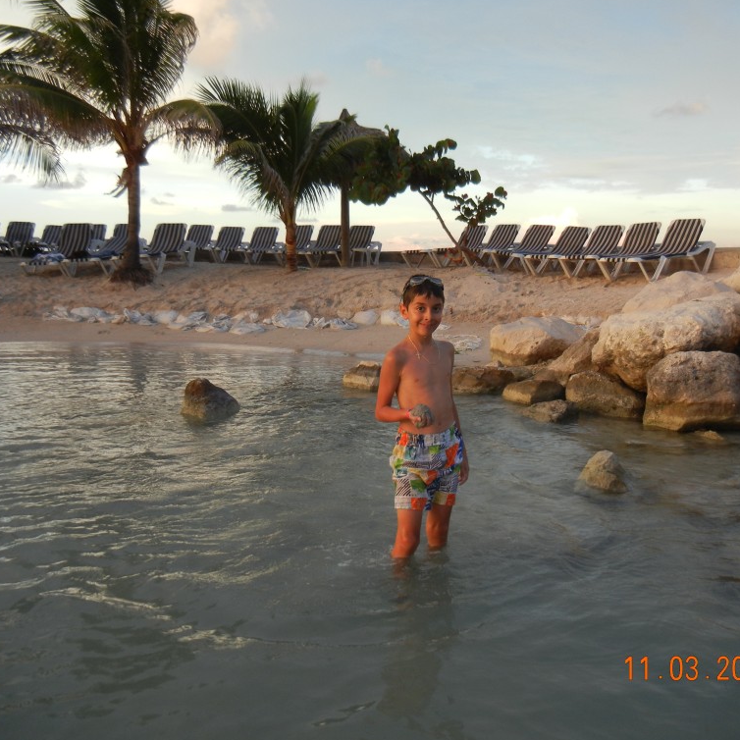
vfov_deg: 46.0
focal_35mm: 36
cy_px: 370
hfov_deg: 45.9
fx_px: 871
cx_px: 429
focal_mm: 5.4
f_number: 3.5
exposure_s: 1/112
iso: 160
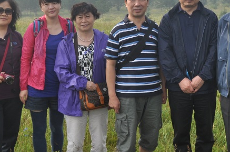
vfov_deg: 17.5
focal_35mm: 77
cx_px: 191
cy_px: 28
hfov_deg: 25.7
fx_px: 493
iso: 200
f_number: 9
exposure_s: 1/320
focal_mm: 21
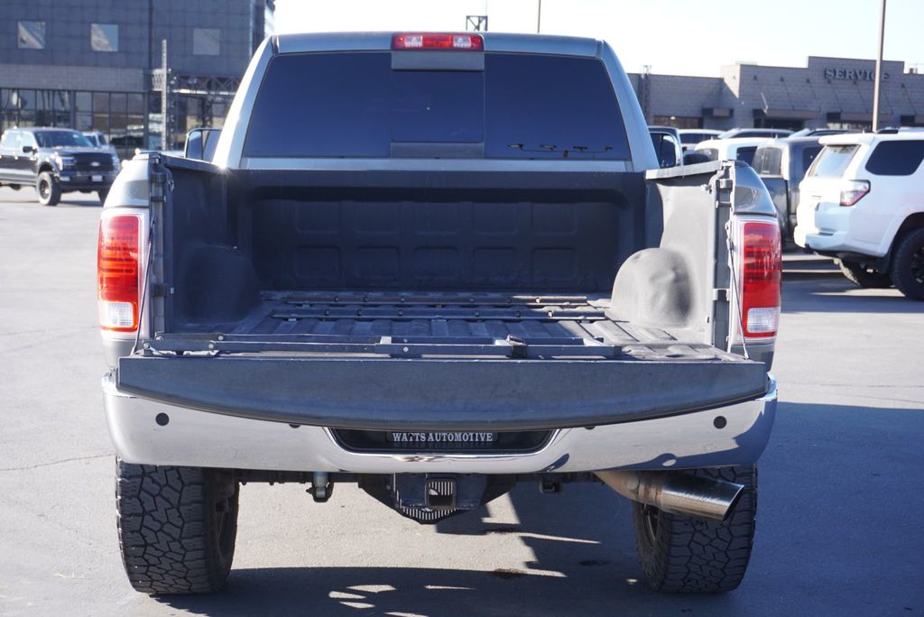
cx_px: 462
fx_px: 1464
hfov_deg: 35.0
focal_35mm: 57
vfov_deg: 23.8
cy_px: 308
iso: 100
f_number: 5.6
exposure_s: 1/80
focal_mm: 38
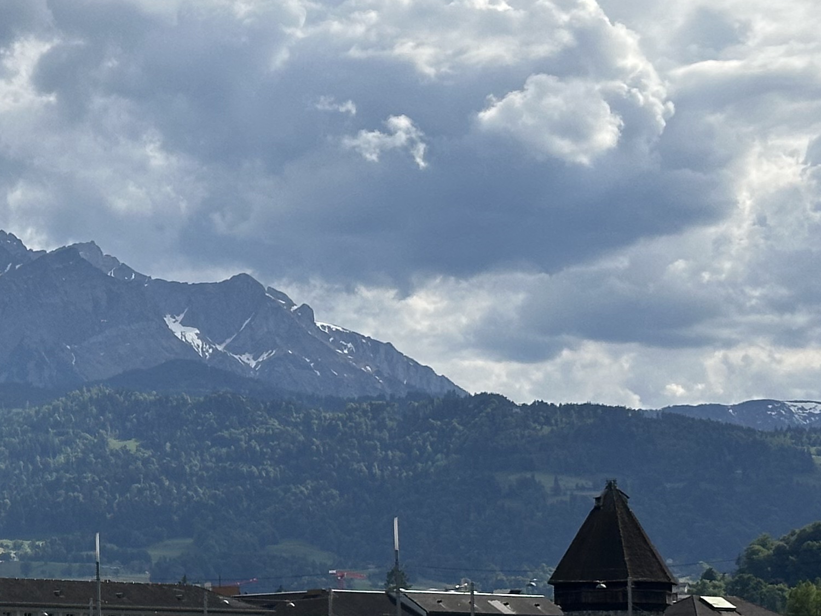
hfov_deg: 14.9
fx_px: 3060
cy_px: 473
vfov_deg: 11.5
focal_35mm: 129
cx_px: -66
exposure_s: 1/7634
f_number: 1.78
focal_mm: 6.86
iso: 64
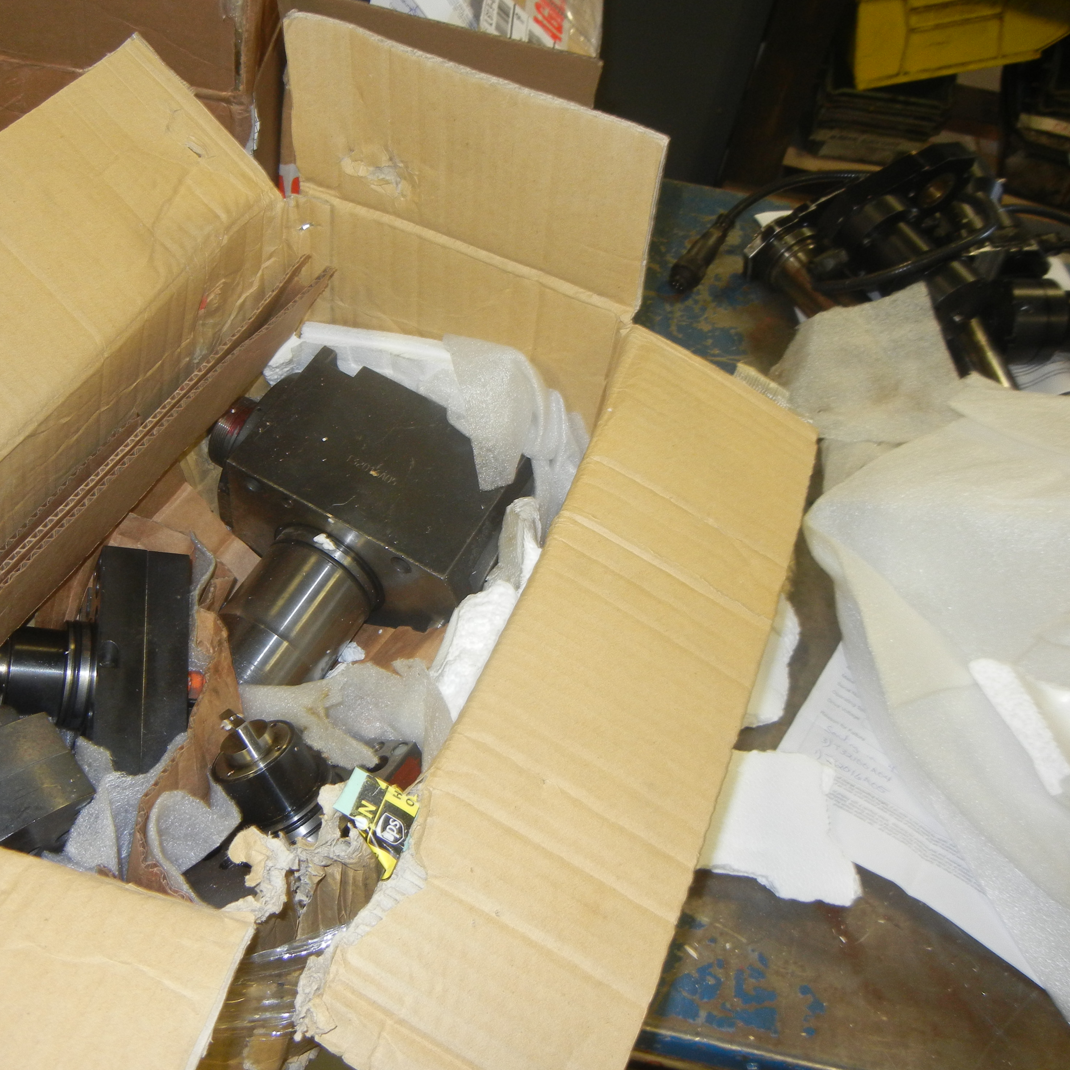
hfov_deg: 45.7
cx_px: 416
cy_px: 539
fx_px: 1259
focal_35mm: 36
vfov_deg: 46.0
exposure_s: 1/30
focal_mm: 5.4
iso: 200
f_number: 3.5
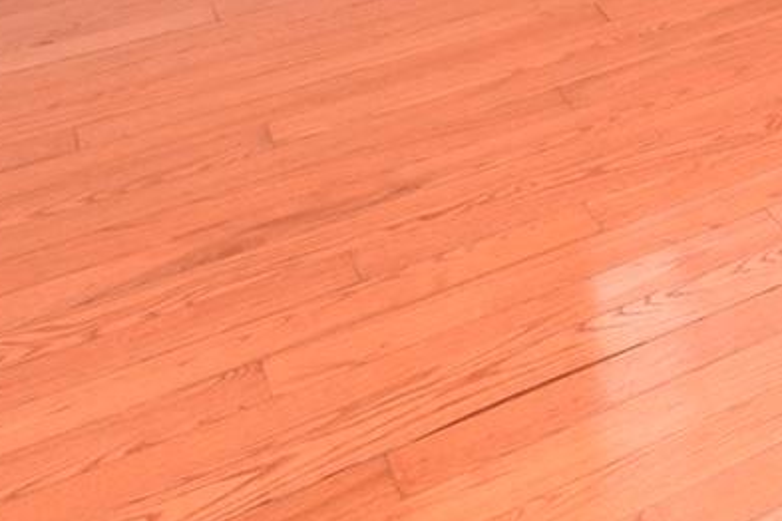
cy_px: -776
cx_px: 1594
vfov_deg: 13.2
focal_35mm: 73
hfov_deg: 18.0
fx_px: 1586
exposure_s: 1/4
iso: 200
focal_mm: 14
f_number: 10
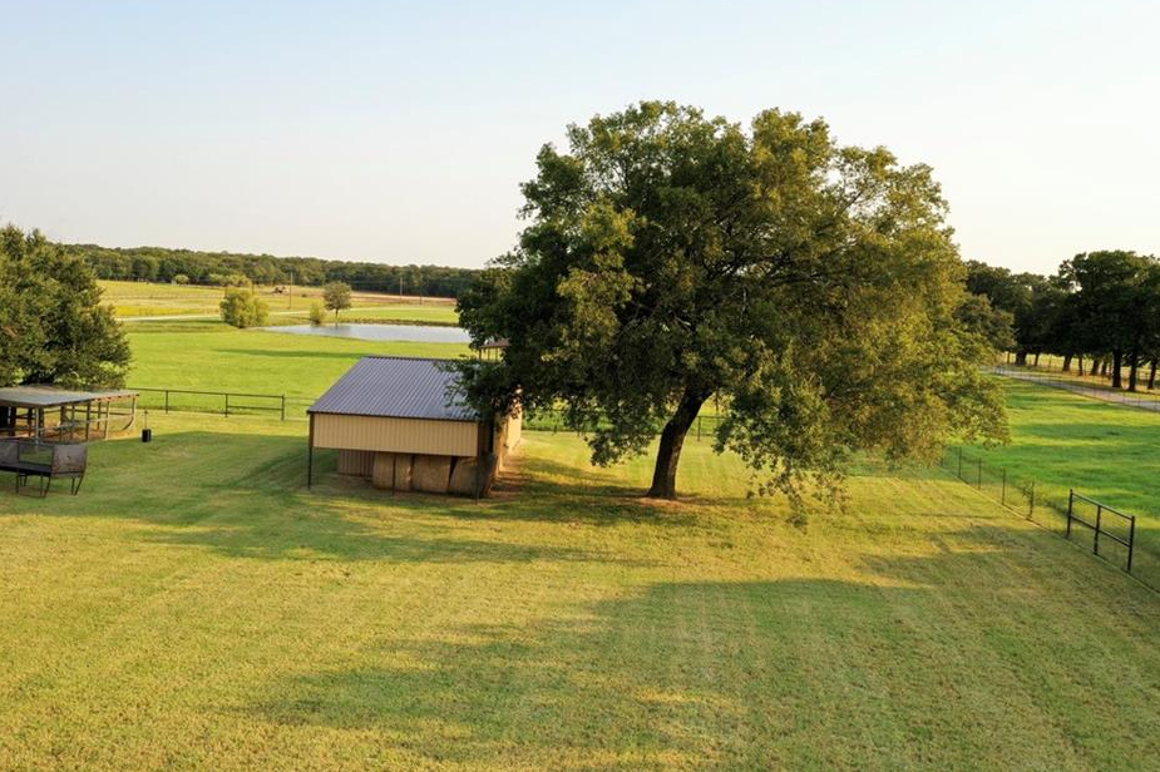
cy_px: 352
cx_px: 540
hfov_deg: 60.2
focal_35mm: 31
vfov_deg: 42.3
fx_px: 998
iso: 100
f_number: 7.1
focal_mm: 10.26
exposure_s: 1/15
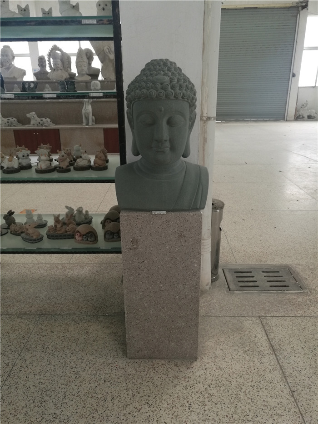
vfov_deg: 65.3
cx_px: 159
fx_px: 331
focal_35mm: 27
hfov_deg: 51.4
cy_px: 212
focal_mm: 4.04
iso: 80
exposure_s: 1/50
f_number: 2
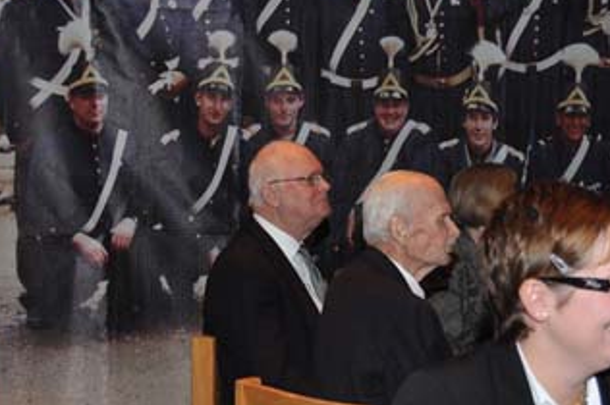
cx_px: 166
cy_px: 364
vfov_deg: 14.8
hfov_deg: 22.2
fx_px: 1540
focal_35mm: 91
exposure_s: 1/60
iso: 560
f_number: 4
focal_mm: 24
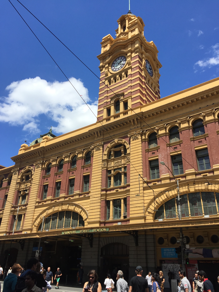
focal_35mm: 29
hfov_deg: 48.2
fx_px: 245
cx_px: 110
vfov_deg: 61.7
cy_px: 146
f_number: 2.2
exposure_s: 1/2326
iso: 32
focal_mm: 4.15
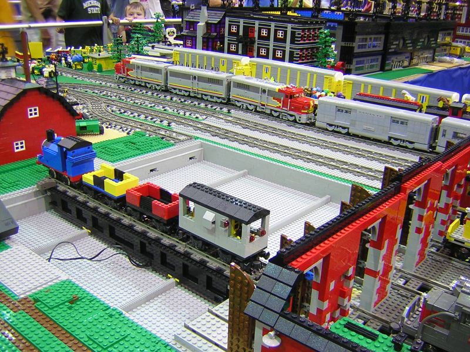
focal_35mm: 36
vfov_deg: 39.7
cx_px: 235
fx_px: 489
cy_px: 176
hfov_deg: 51.4
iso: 100
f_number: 2.6
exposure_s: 1/4.2
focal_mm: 4.7
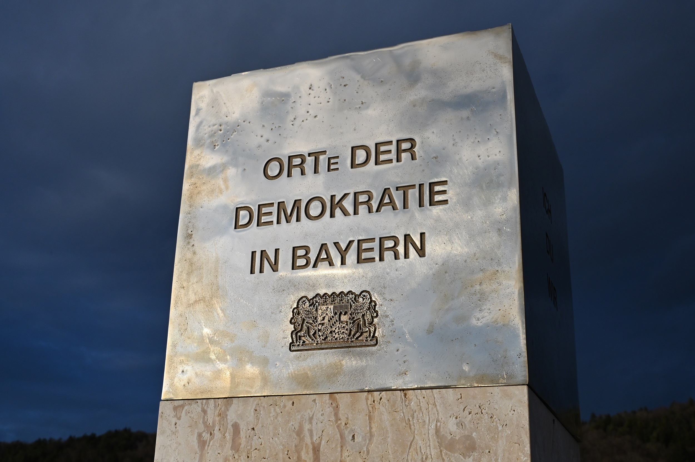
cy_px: 231
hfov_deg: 46.4
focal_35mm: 42
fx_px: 810
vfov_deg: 31.8
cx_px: 348
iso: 800
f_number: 16
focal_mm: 42
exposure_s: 1/1000
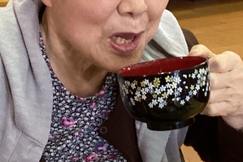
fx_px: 729
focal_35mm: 108
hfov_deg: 18.9
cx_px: 103
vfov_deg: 12.7
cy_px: 93
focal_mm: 3.3
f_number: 2.4
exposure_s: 1/50
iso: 250
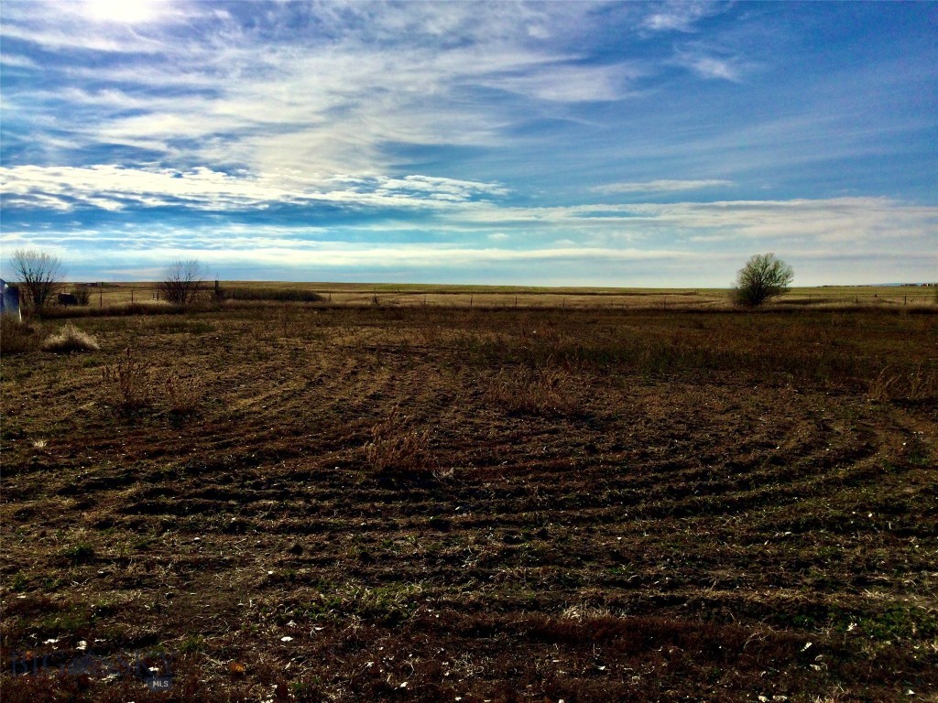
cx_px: 469
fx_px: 840
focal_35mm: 31
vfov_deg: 45.4
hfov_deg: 58.4
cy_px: 352
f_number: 2.4
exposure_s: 1/5102
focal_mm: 3.3
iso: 25
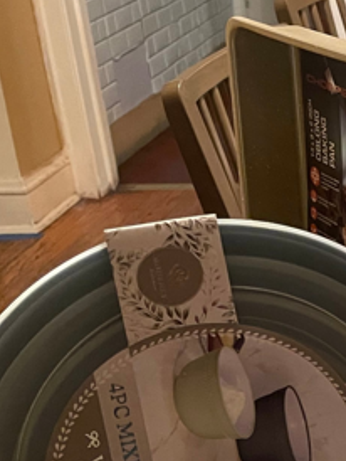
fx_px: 1091
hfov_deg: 14.8
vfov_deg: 23.8
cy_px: 250
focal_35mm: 82
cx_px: 690
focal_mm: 5.1
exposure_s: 1/30
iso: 500
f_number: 1.6
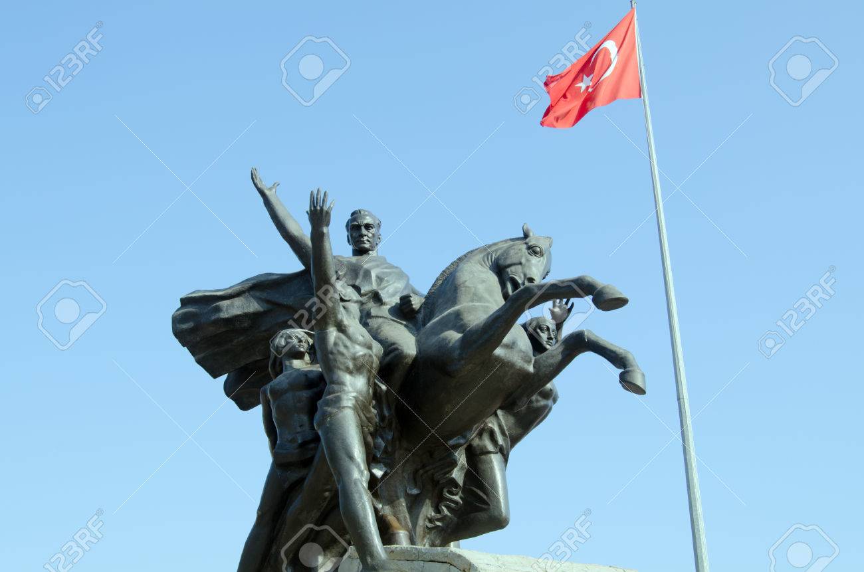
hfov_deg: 42.4
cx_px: 432
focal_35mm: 46
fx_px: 1114
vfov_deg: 28.8
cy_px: 286
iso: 100
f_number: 8
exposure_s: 1/250
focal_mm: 31
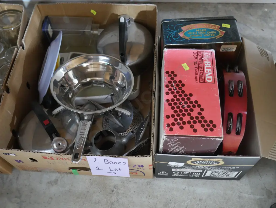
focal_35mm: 36
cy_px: 104
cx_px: 138
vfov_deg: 39.7
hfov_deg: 51.3
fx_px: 287
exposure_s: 1/13
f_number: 4
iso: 3200
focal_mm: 18
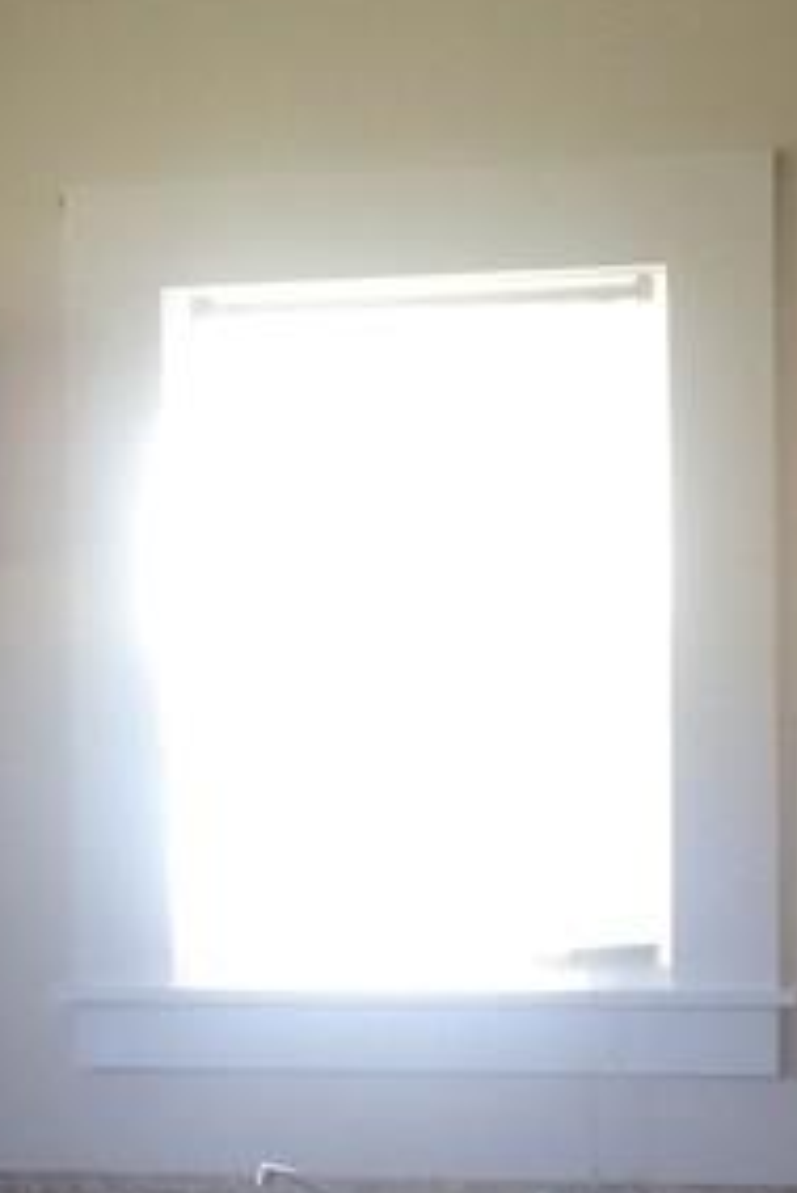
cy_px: 982
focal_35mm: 109
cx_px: 633
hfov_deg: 12.5
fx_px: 3615
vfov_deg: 18.5
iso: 50
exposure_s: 1/30
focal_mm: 4.15
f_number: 2.2
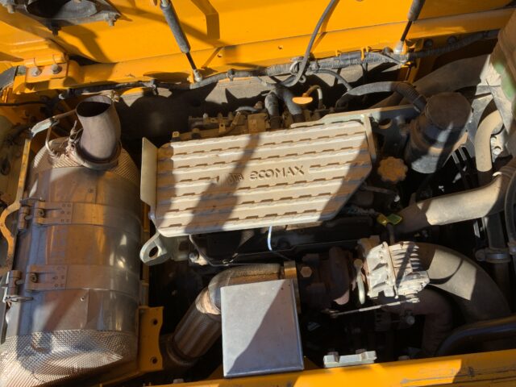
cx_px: 258
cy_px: 194
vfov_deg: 48.2
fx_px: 432
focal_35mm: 29
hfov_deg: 61.7
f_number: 1.8
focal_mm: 3
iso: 16
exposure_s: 1/1675
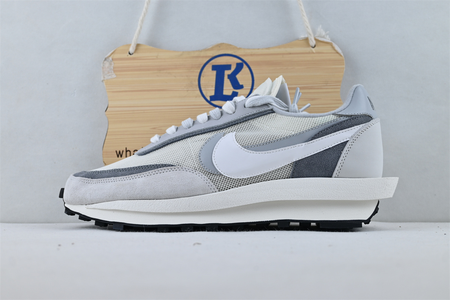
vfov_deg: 31.9
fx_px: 525
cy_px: 150
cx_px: 225
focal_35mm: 42
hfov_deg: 46.4
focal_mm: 28
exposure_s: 1/100
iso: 100
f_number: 4.5
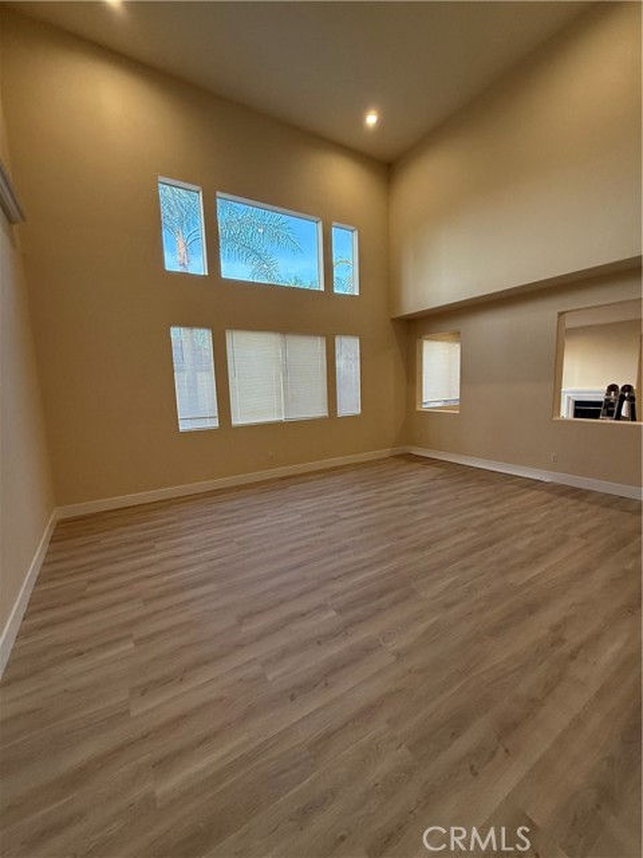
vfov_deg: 102.1
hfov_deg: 85.7
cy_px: 429
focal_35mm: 14
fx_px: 347
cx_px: 322
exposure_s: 1/120
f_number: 2.2
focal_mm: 2.22
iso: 160
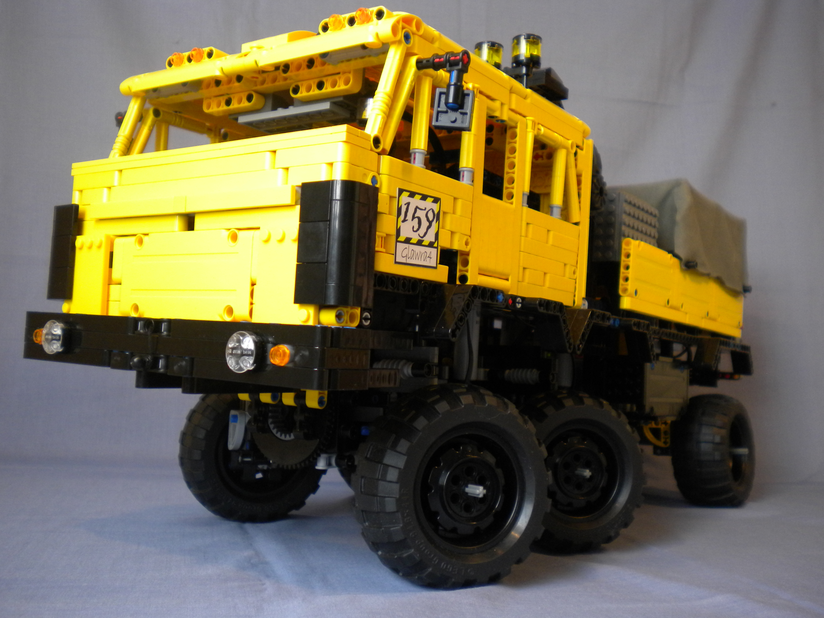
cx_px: 412
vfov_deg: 40.7
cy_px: 309
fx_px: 833
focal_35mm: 35
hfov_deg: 52.6
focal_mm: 6.3
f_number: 3.1
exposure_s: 1/66.8
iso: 206
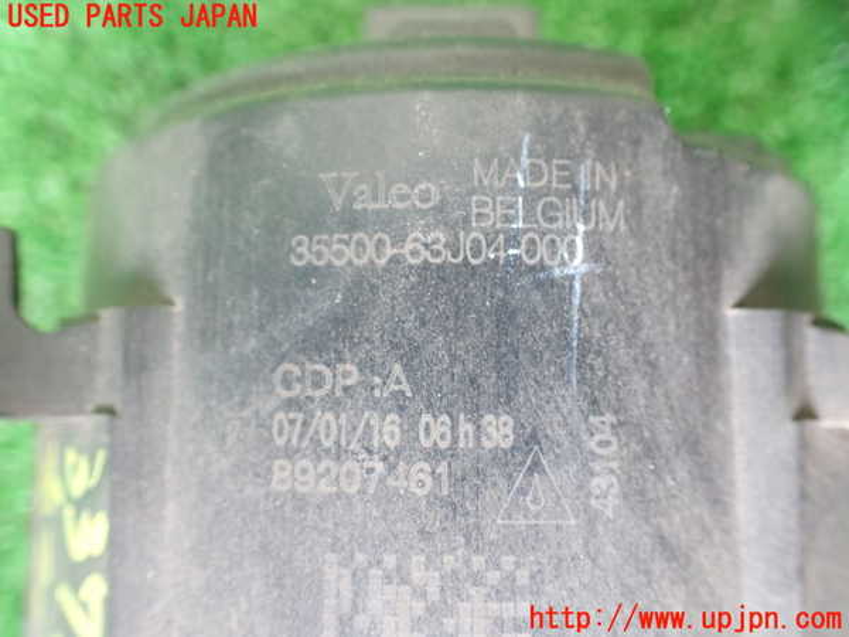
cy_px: 318
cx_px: 424
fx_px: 736
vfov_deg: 46.8
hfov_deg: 60.0
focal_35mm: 30
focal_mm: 5.4
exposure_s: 1/40
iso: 800
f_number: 2.3
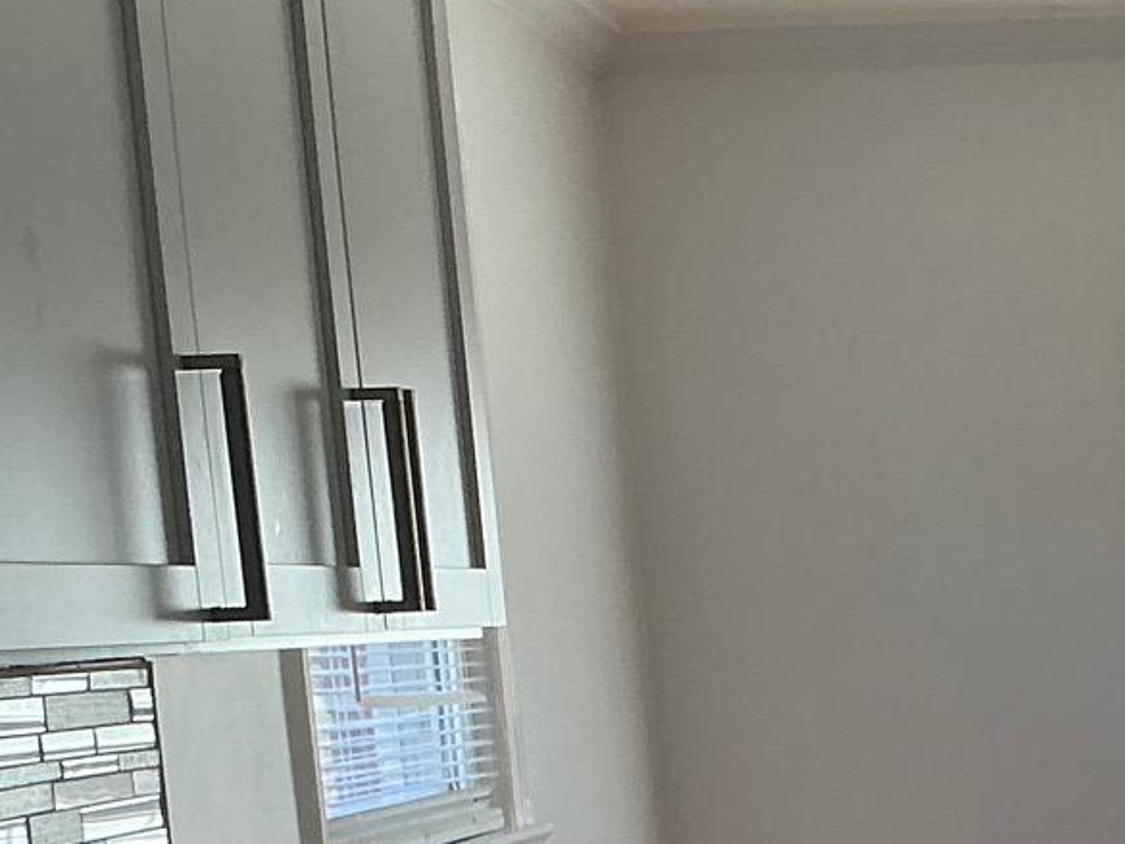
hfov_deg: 18.8
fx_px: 3186
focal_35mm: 98
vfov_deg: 14.3
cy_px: 1205
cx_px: 1400
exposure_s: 1/120
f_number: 1.8
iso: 64
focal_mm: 3
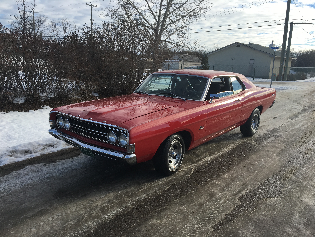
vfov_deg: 48.2
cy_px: 118
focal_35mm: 29
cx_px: 158
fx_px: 264
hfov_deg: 61.7
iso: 25
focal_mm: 4.15
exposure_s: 1/1425
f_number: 2.2
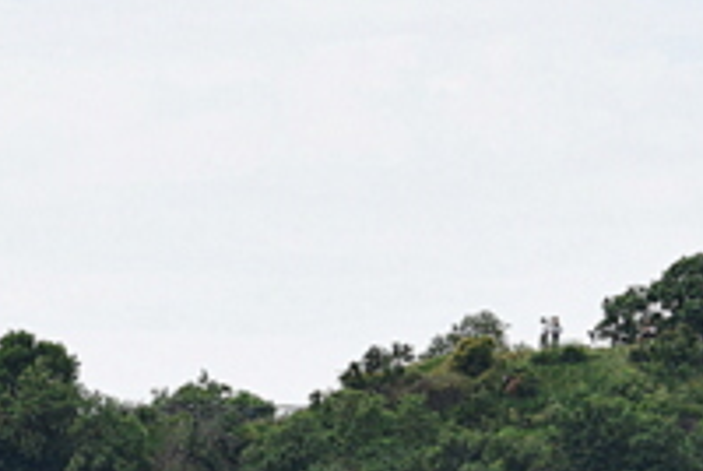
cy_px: 647
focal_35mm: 480
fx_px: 9387
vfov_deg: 2.9
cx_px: 439
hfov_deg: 4.3
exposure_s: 1/500
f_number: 11
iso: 360
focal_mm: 80
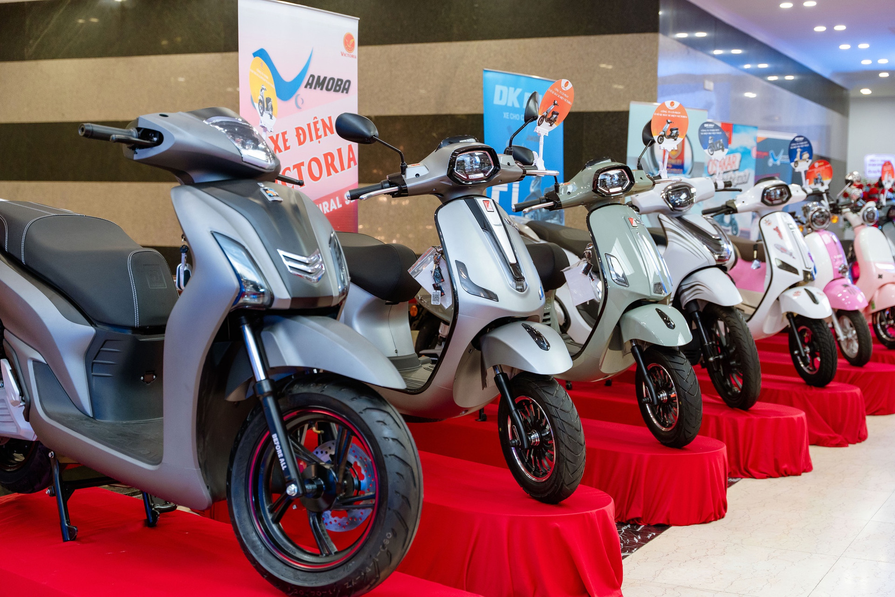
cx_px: 448
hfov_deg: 38.5
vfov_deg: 26.2
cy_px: 298
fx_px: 1280
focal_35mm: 52
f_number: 3.5
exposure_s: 1/160
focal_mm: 51.5
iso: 1250
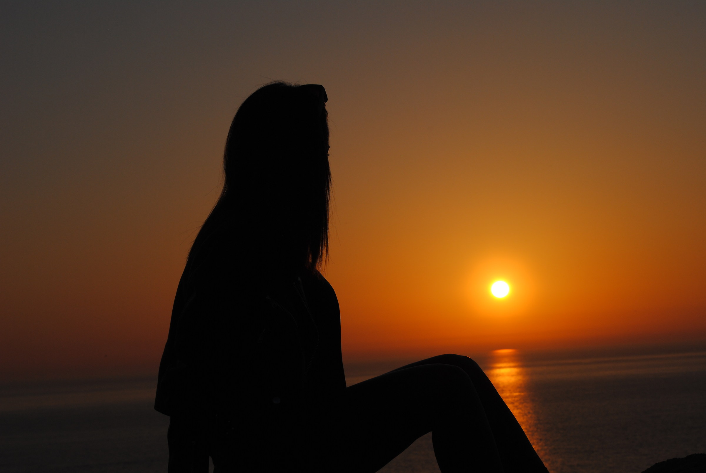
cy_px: 236
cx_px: 353
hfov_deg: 24.6
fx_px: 1620
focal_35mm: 82
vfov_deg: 16.6
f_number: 11
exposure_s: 1/500
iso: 100
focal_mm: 55
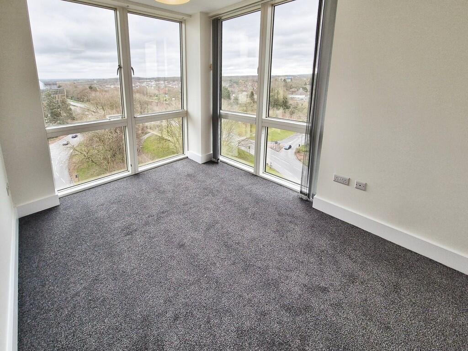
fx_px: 176
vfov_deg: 90.0
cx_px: 234
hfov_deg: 106.2
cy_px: 176
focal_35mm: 13
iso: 50
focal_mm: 2.2
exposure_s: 1/185
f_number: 2.2
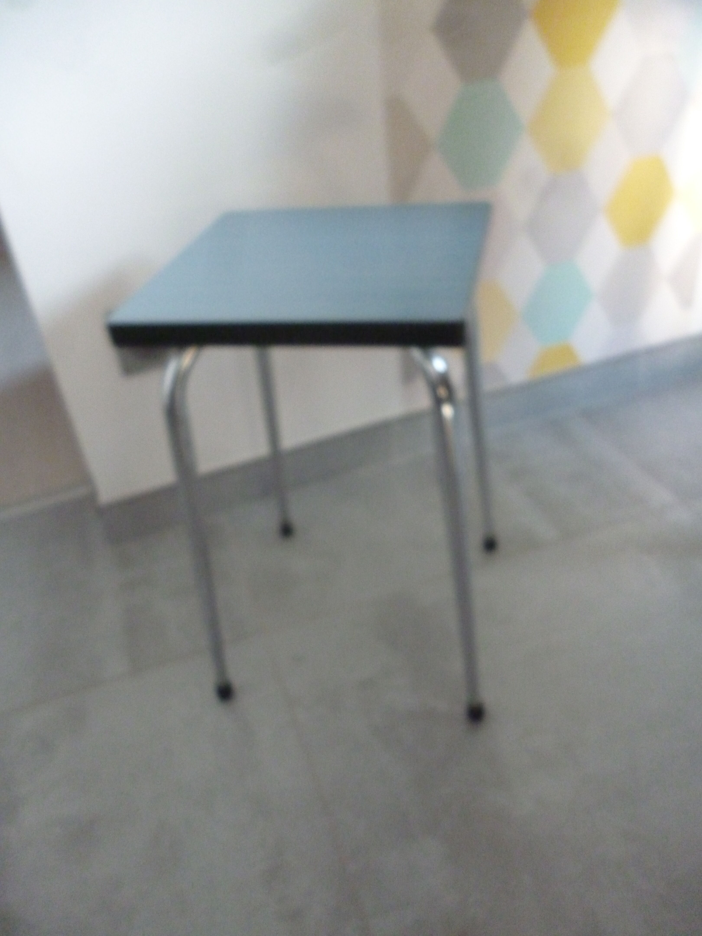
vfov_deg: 63.4
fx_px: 757
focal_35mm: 28
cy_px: 468
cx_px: 351
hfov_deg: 49.7
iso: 800
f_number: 3.1
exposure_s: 1/40
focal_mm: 5
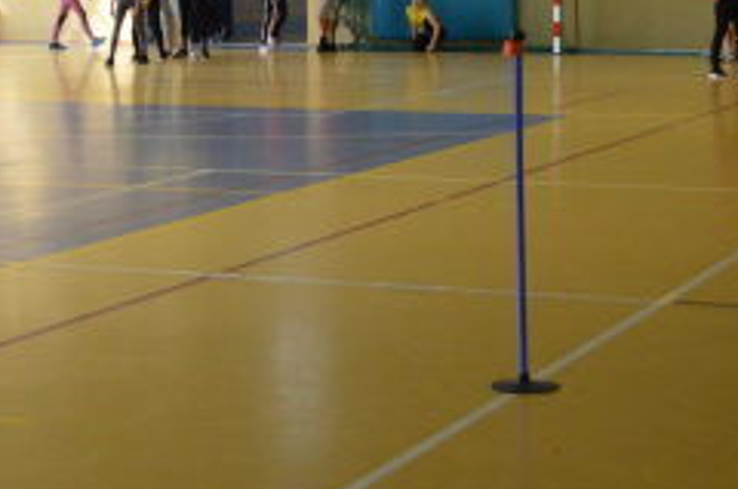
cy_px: 43
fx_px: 2169
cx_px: 366
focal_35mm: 106
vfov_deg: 12.8
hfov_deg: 19.3
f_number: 4.5
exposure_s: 1/500
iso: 2000
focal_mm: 28
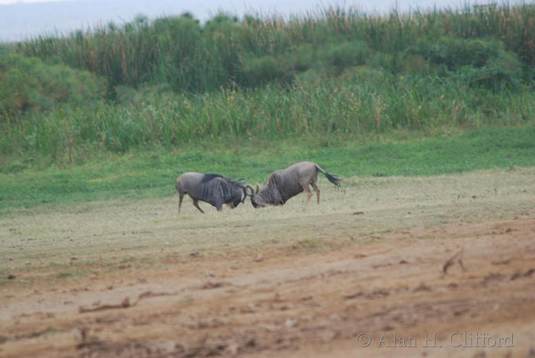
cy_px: 179
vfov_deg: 2.3
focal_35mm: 600
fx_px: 8924
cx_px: 268
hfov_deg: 3.4
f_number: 5.6
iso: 100
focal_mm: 400
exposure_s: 1/100
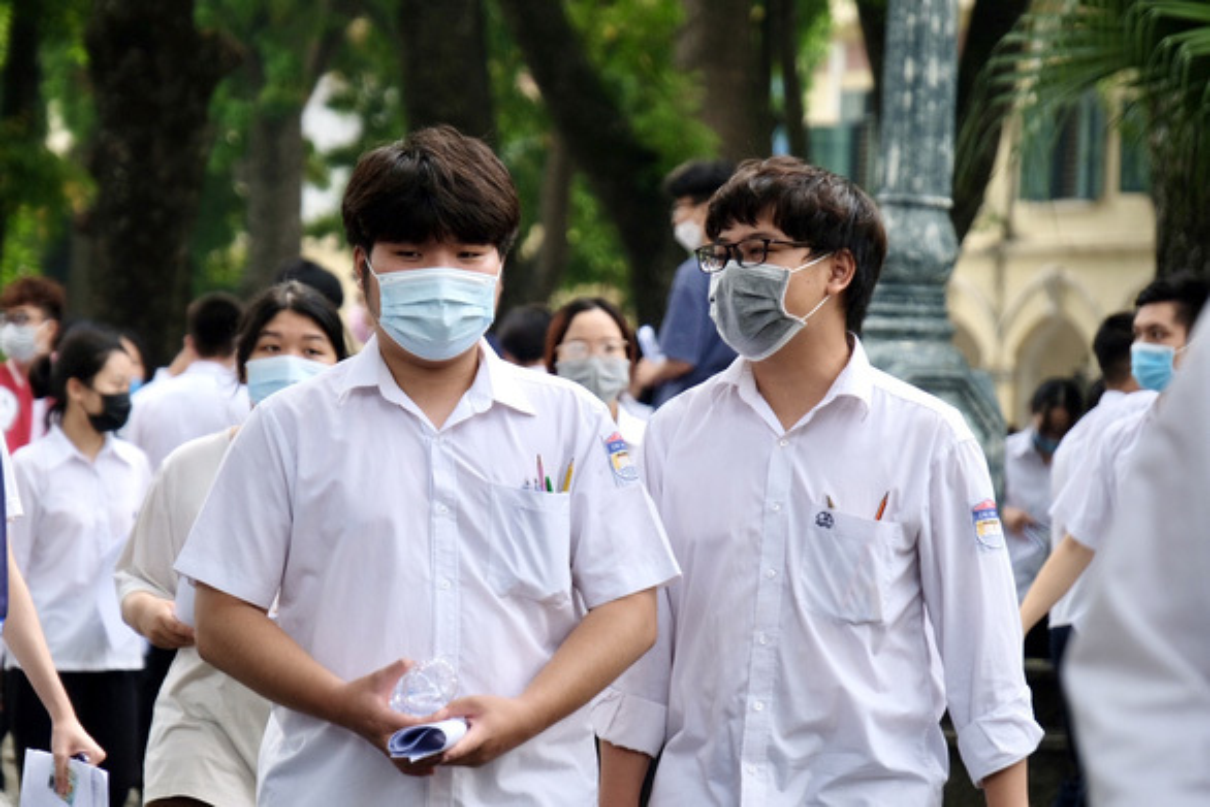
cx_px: 605
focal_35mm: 203
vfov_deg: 6.8
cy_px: 404
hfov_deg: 10.1
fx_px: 6824
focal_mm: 135
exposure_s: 1/320
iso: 400
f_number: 5.6
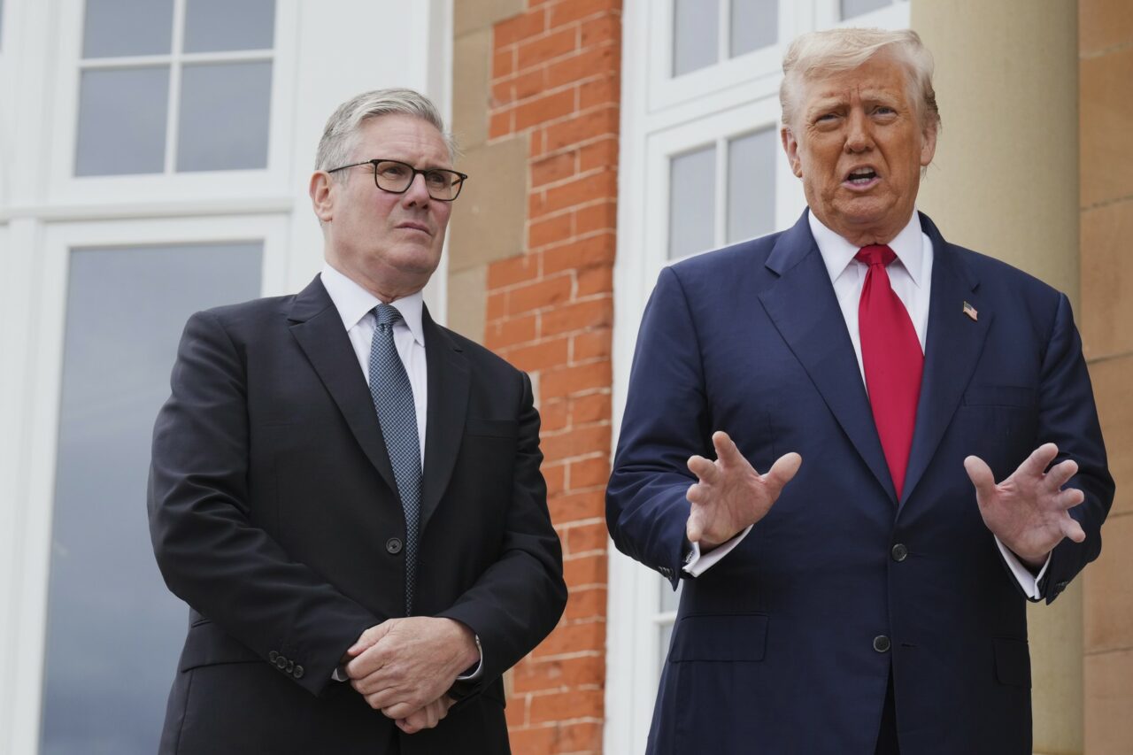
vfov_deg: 13.0
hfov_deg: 19.5
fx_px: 3304
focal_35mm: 105
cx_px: 566
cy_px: 378
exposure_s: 1/1000
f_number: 6.3
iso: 1000
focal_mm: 105
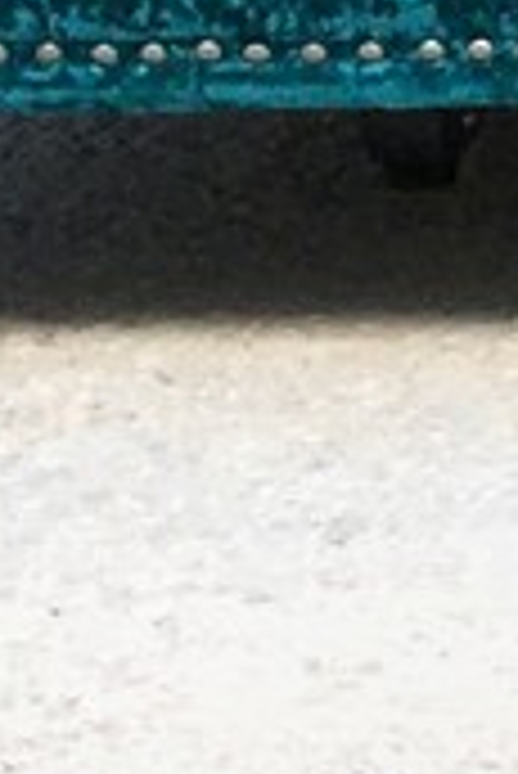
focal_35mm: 263
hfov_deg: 4.8
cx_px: 2031
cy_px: -880
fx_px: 5665
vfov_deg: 7.5
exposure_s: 1/381
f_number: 2.2
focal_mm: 4.15
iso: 25
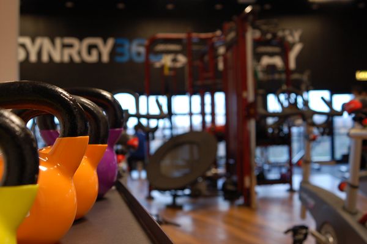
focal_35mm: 42
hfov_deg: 46.4
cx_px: 184
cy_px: 122
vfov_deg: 31.8
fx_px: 428
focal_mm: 28
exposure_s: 1/30
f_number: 3.5
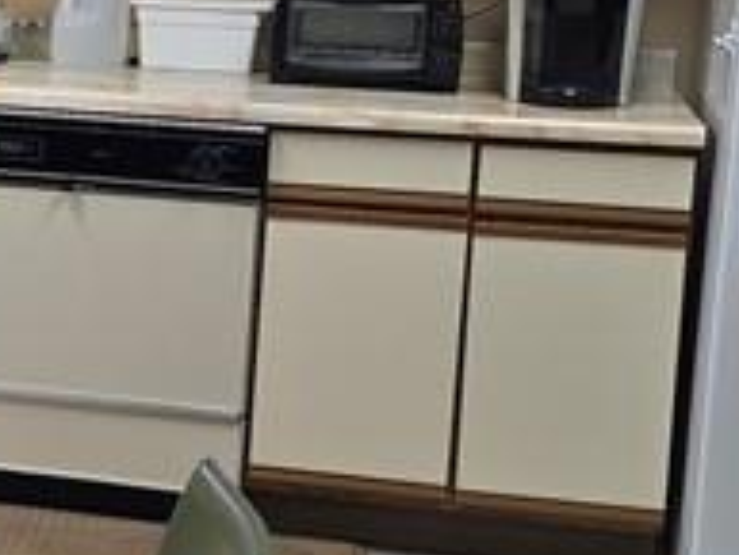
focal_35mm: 122
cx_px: -666
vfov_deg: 12.1
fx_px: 2606
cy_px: 180
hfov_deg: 14.0
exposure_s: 1/60
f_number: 1.7
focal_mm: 6.3
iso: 50
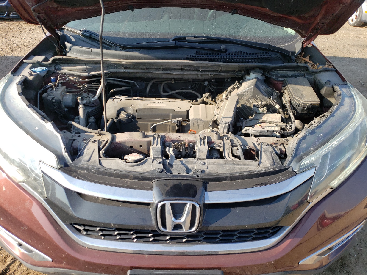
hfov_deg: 67.3
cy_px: 138
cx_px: 184
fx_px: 276
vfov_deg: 53.1
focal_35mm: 26
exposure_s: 1/1000
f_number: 1.5
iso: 50
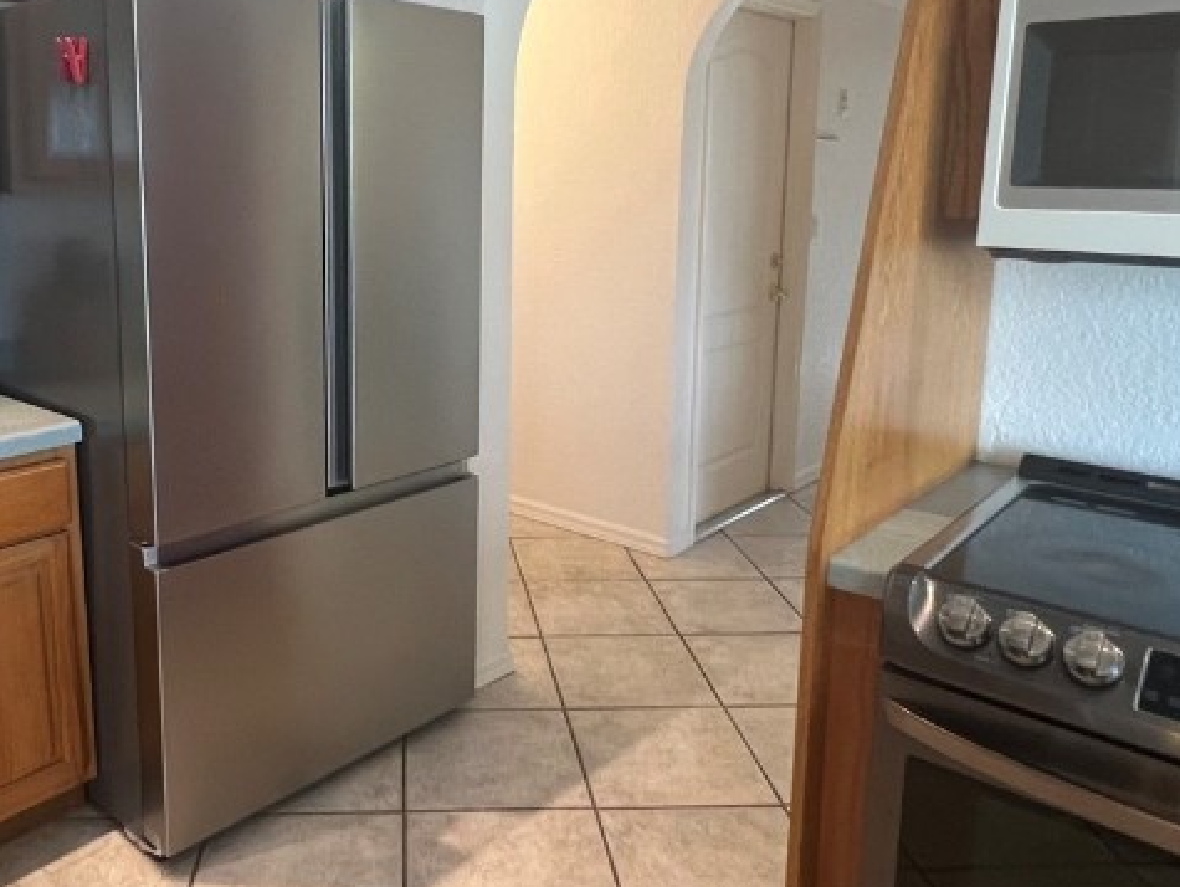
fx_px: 955
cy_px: 345
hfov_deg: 62.4
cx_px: 435
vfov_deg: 49.4
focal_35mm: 28
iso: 250
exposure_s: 1/60
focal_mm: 1.57
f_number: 1.8
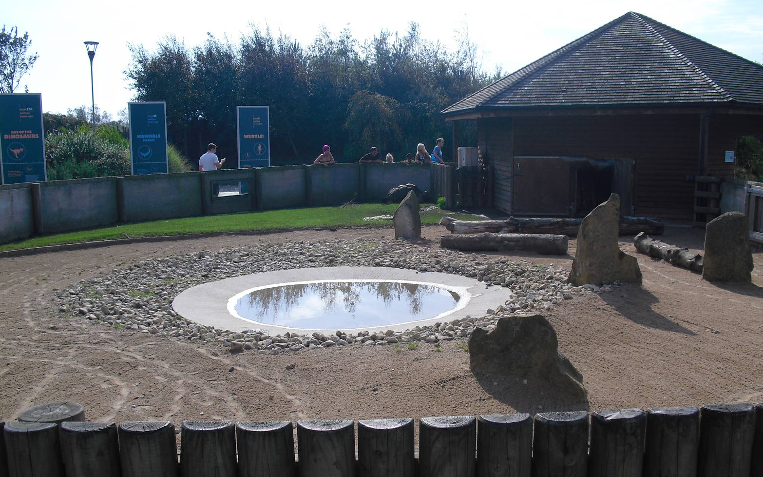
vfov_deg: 32.7
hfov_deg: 50.4
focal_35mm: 39
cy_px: 262
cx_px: 386
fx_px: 811
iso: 64
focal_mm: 6.3
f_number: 7.8
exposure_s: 1/160
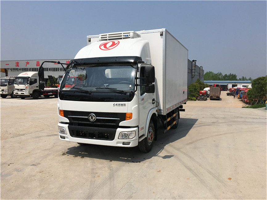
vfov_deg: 48.2
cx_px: 134
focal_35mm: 29
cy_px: 100
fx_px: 223
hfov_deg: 61.7
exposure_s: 1/2959
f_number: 2.2
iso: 25
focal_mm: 4.15
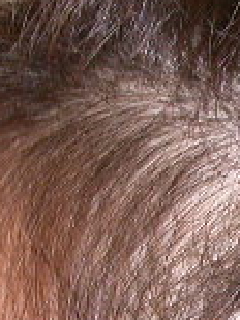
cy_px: 268
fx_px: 2870
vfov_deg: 6.4
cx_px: 445
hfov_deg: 4.7
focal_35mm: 310
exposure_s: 1/60.3
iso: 100
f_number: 3.4
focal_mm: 15.5
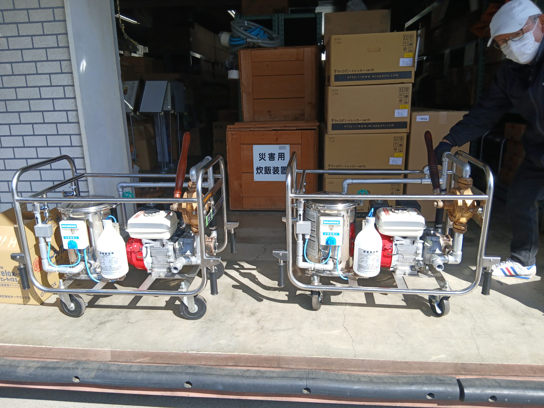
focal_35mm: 26
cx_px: 272
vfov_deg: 53.1
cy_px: 204
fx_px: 409
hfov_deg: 67.3
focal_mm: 3.86
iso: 20
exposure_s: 1/227
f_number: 1.8
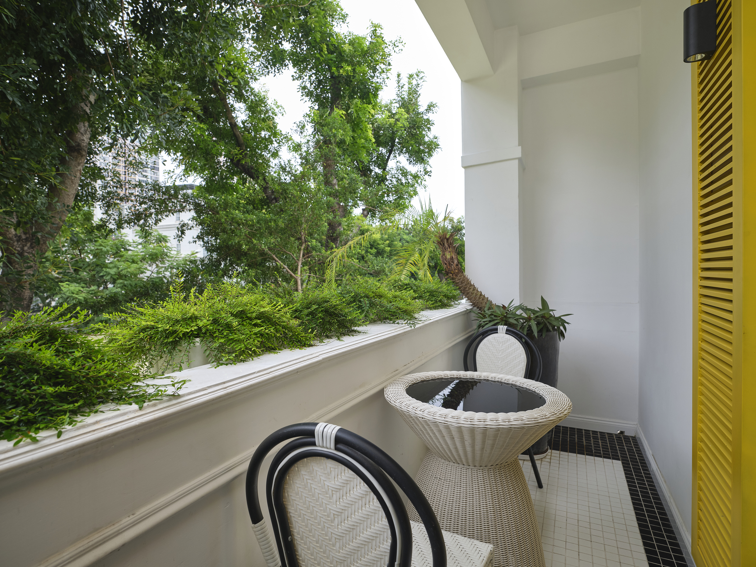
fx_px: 393
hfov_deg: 87.8
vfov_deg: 71.6
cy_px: 284
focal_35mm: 18
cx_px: 378
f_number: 8
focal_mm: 23
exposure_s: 1/15
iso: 400
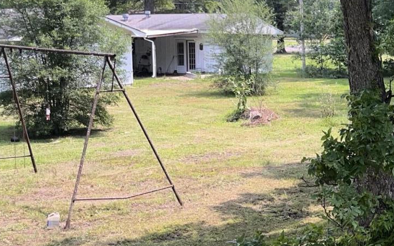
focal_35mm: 76
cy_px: 70
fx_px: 816
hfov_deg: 25.6
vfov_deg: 17.1
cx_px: 405
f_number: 1.6
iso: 32
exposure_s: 1/1372
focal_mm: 5.1
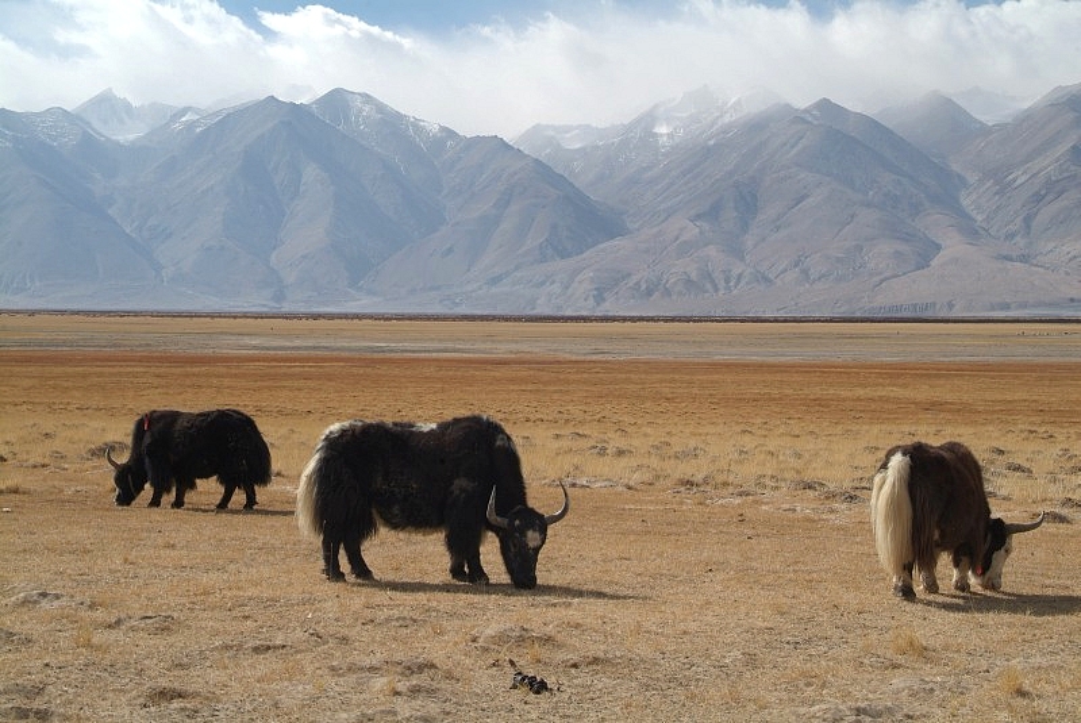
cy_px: 362
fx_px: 2074
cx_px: 540
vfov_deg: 19.8
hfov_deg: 29.2
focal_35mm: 69
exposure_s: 1/350
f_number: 9.5
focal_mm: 46
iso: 200
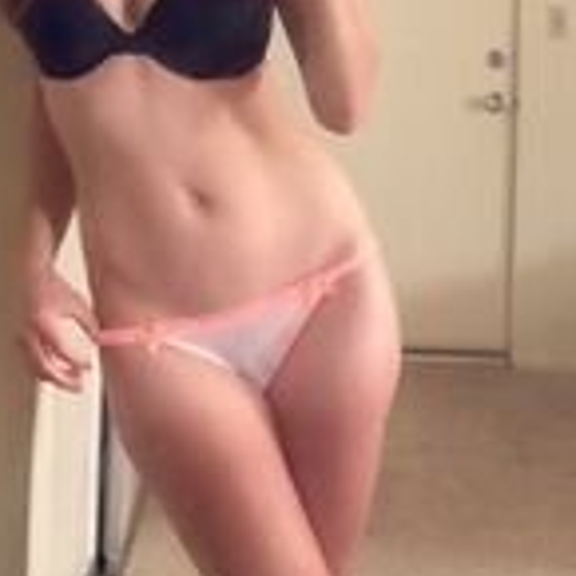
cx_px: 365
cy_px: 38
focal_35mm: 80
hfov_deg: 21.6
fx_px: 1506
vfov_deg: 21.1
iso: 125
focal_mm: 4.15
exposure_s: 1/10
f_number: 2.2
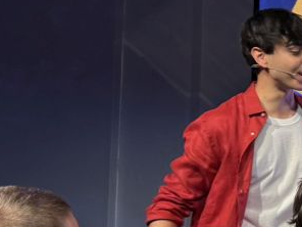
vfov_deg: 18.1
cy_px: 161
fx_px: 707
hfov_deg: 19.8
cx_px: 491
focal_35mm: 81
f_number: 1.78
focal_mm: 6.76
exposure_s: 1/100
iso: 125
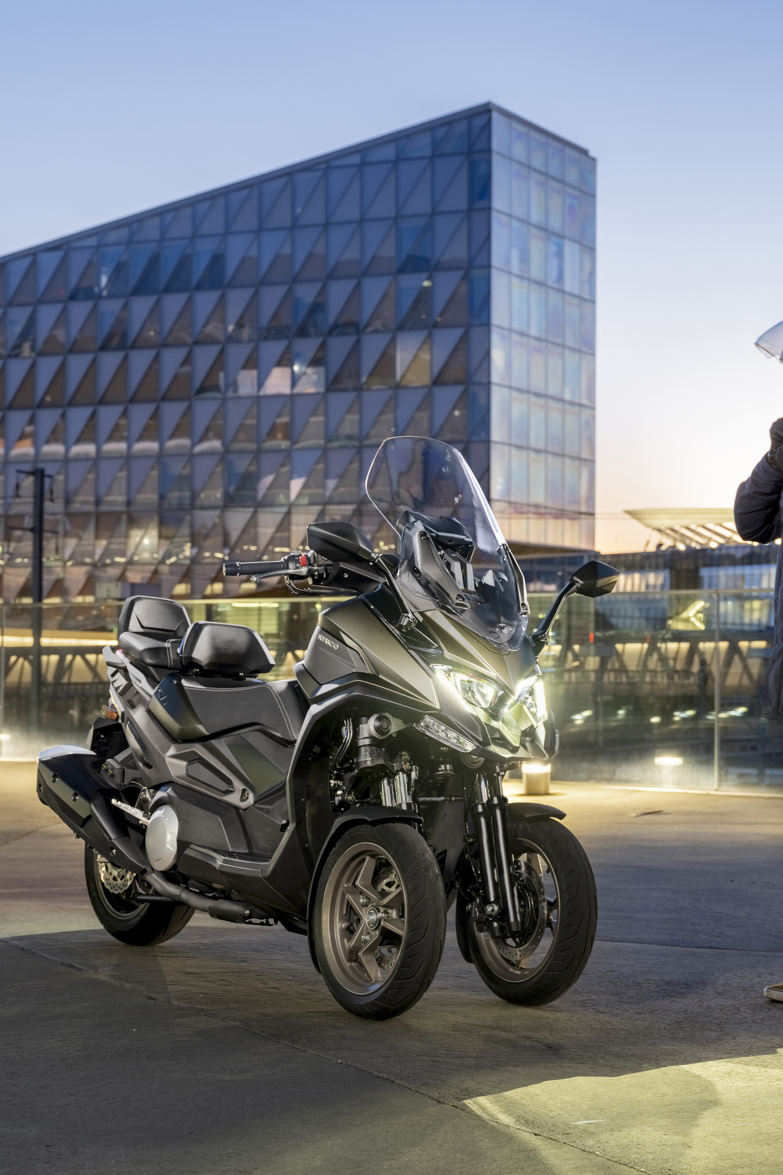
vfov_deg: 30.5
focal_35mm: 66
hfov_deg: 20.5
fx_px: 2153
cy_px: 581
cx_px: 555
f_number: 7.1
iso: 400
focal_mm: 59.6
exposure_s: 1/50
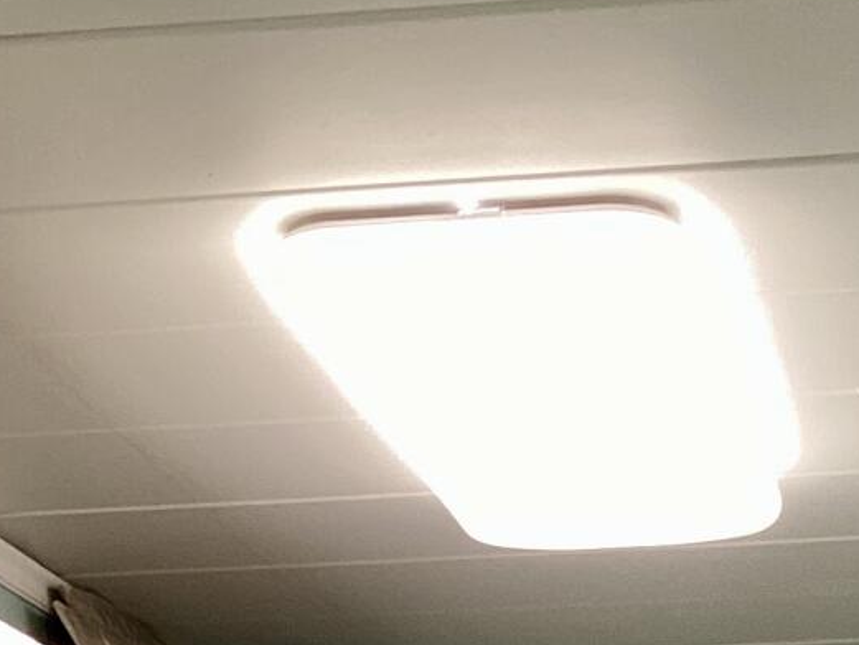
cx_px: 770
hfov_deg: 16.3
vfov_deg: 10.6
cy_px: 1572
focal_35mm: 119
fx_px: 2954
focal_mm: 3.3
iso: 64
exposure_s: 1/60
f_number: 2.4
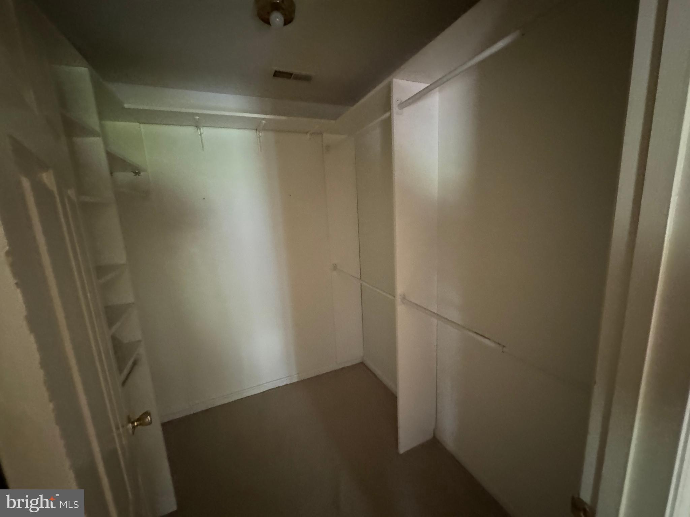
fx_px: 279
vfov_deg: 85.7
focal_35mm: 14
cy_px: 258
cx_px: 345
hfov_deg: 102.1
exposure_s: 1/33
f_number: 2.2
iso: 1600
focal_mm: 2.22
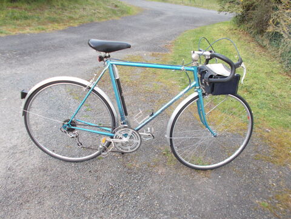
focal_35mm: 26
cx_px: 146
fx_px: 219
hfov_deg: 67.3
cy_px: 110
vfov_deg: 53.1
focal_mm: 4.6
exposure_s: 1/40
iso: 80
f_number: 3.2
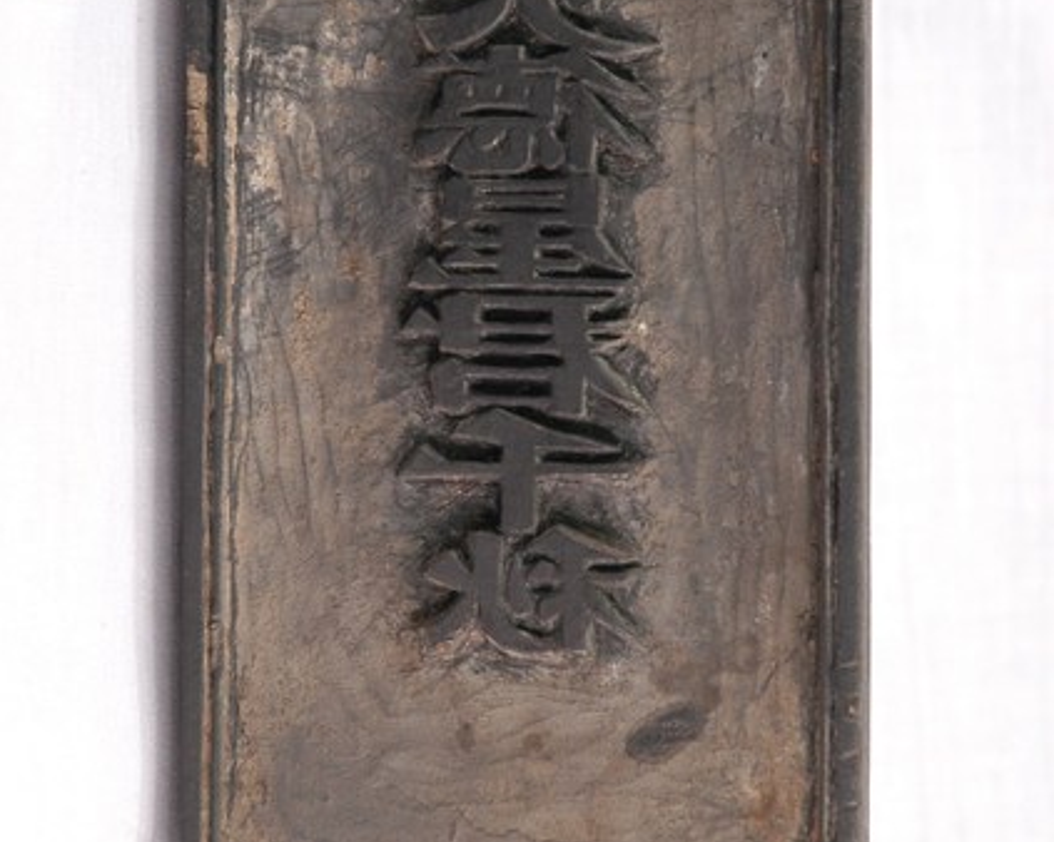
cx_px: 527
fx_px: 4646
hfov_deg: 12.9
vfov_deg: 10.4
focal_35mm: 149
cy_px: 324
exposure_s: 1/8
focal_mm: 70
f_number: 7.1
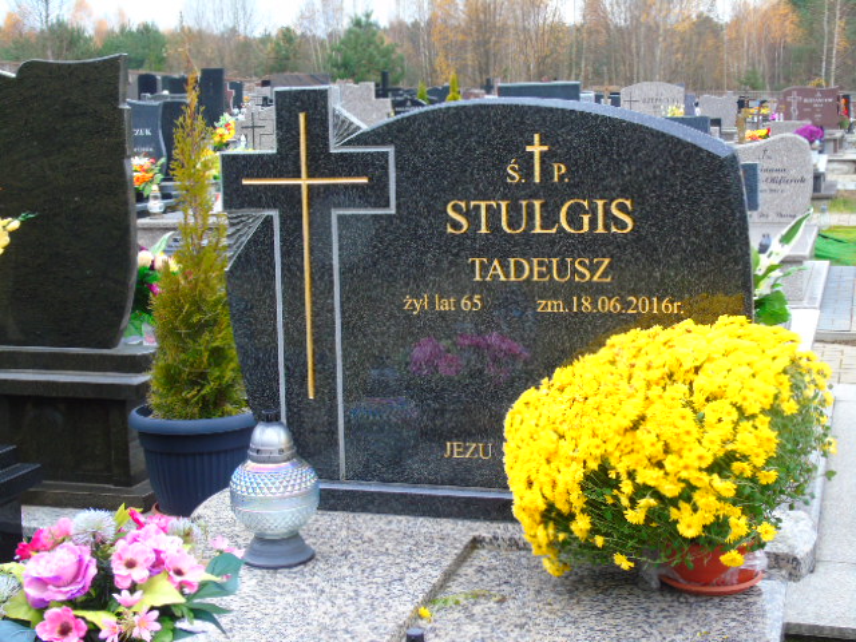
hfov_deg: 35.5
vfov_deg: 27.0
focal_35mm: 54
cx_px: 428
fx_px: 1335
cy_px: 321
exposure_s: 1/30
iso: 100
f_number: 4.3
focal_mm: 9.6
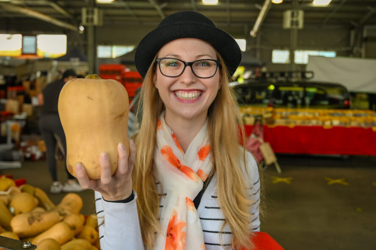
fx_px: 392
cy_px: 109
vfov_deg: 35.3
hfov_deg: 51.2
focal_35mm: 38
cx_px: 200
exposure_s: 1/400
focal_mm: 32.5
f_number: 4
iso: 500
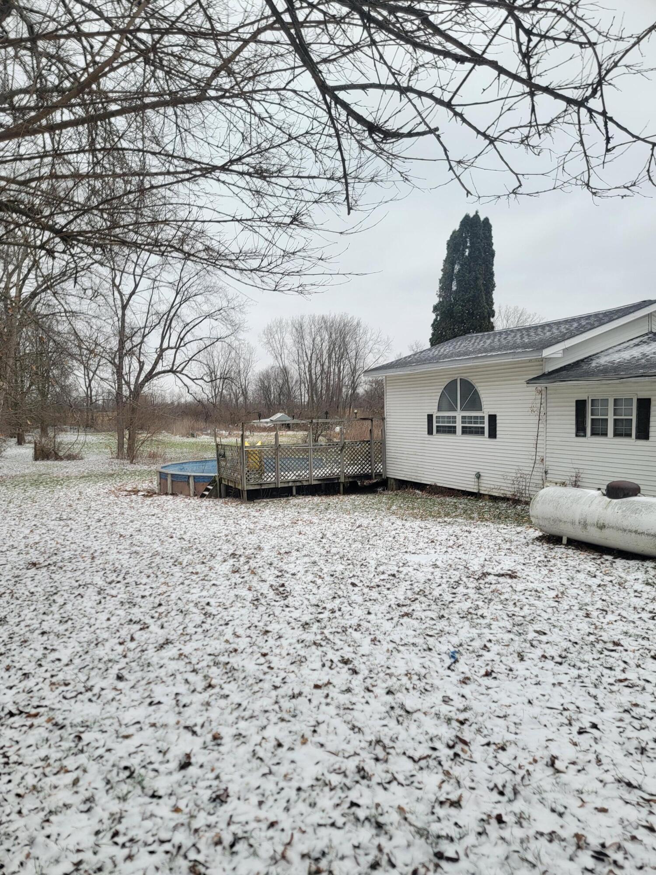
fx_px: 606
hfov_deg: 56.8
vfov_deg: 71.6
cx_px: 328
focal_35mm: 24
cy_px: 438
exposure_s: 1/226
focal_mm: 6.7
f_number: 1.8
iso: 16
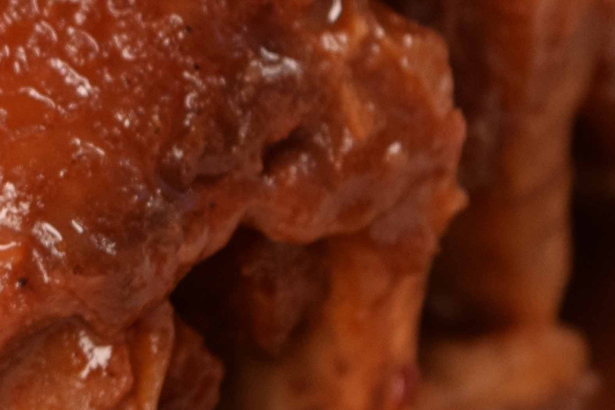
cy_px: 36
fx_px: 5397
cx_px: -255
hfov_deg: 6.5
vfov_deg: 4.3
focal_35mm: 316
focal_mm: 55
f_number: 5.6
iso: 800
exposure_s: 1/160
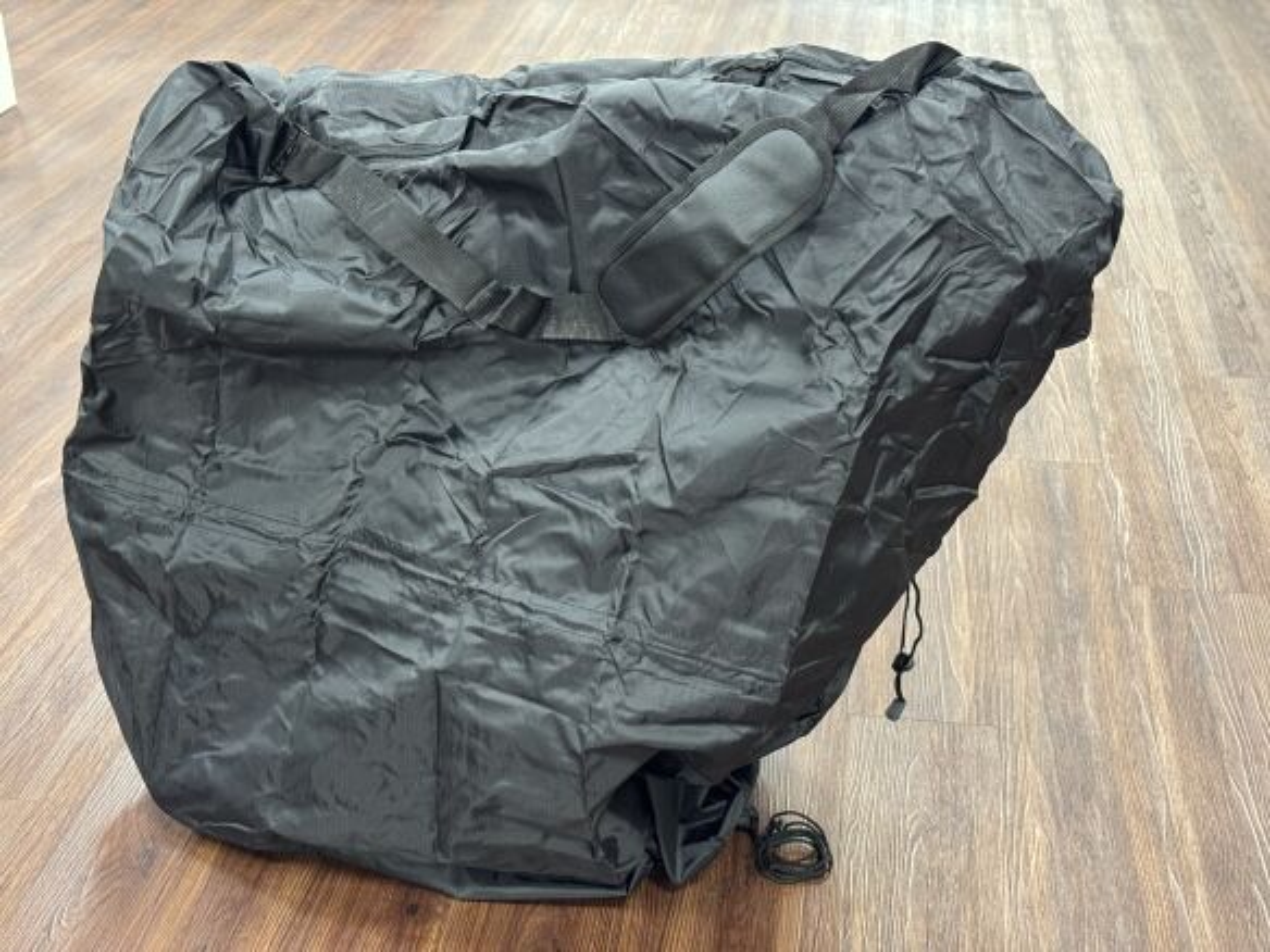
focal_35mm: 48
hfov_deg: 39.7
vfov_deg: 30.3
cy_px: 476
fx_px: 1761
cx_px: 635
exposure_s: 1/40
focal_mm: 6.76
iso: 250
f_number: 1.78
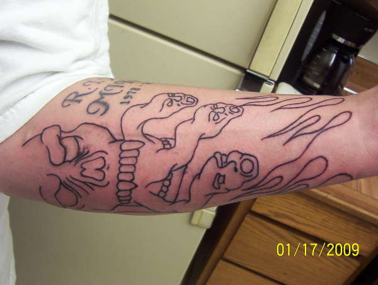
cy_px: 142
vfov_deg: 39.8
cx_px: 189
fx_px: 394
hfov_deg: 51.2
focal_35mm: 36
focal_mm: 5.54
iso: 100
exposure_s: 1/32.5
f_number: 2.76
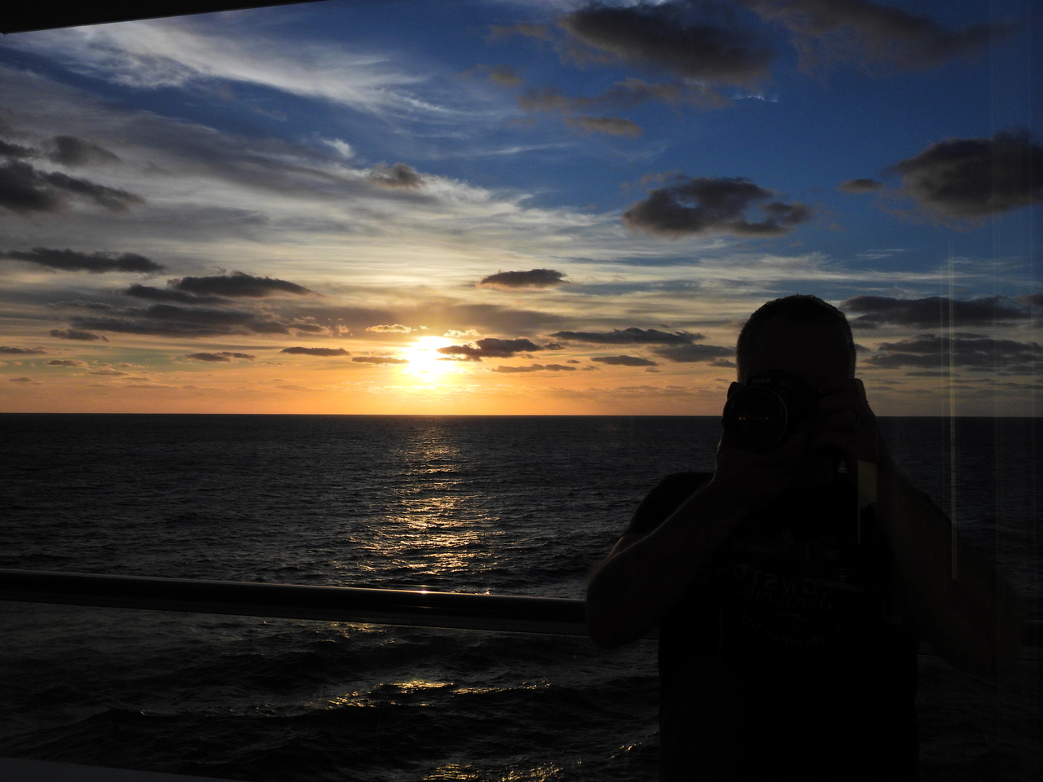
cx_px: 522
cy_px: 391
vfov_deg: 42.9
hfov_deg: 55.4
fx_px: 994
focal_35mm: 33
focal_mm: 5.9
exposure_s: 1/2000
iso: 100
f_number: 3.2
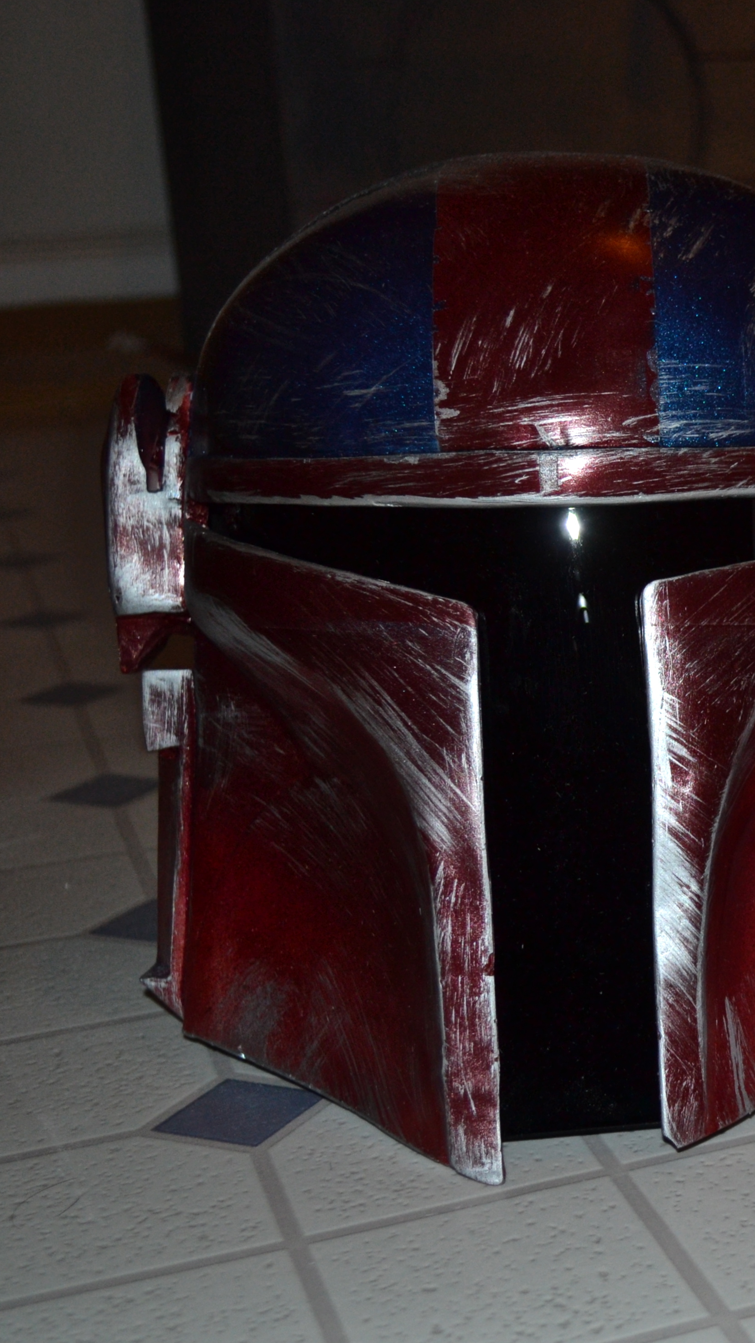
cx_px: 977
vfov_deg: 33.8
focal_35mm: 62
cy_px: 669
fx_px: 2207
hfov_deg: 18.1
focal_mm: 26
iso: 560
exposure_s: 1/60
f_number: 4.2
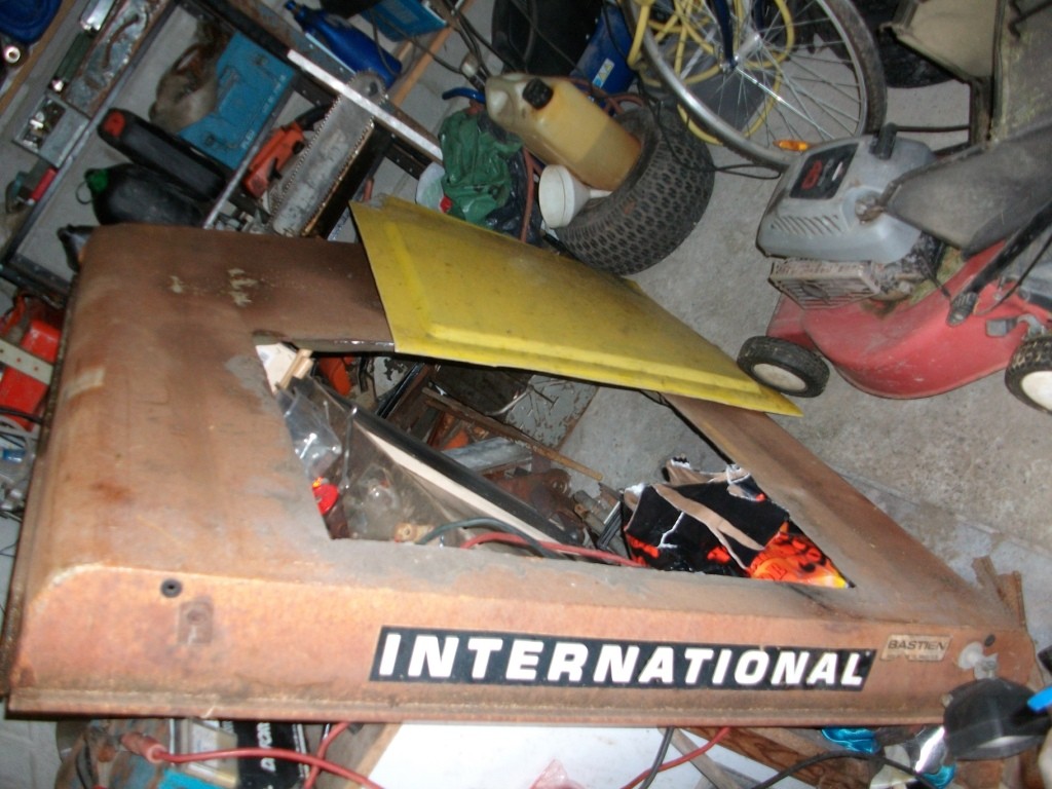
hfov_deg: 56.8
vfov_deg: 44.2
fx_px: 972
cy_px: 394
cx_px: 526
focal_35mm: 32
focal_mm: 5.7
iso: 153
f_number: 2.9
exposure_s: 1/40
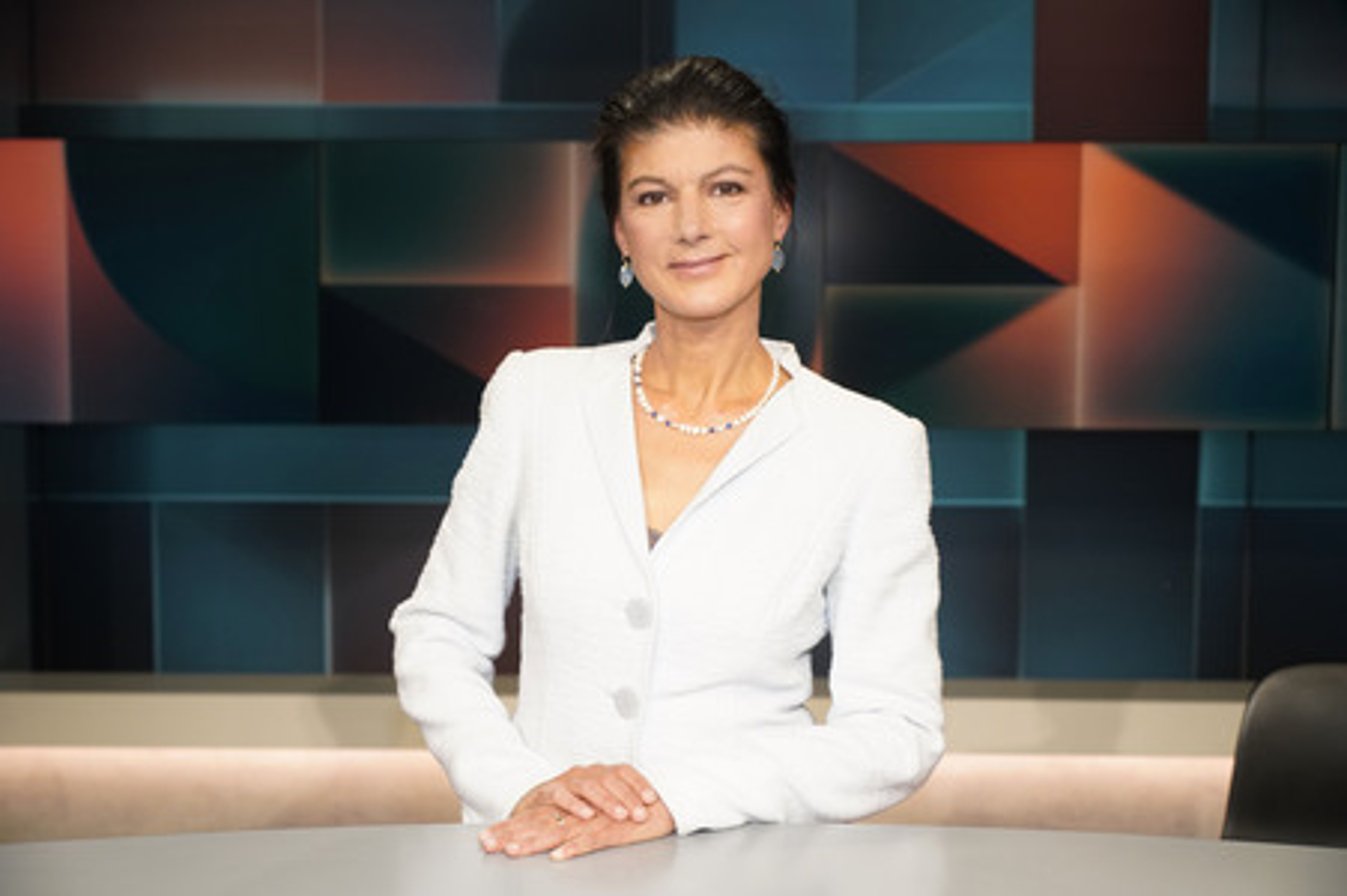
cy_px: 448
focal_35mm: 50
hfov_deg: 39.6
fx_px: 1869
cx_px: 674
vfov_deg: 27.0
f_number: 5
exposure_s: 1/160
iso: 2000
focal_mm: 50
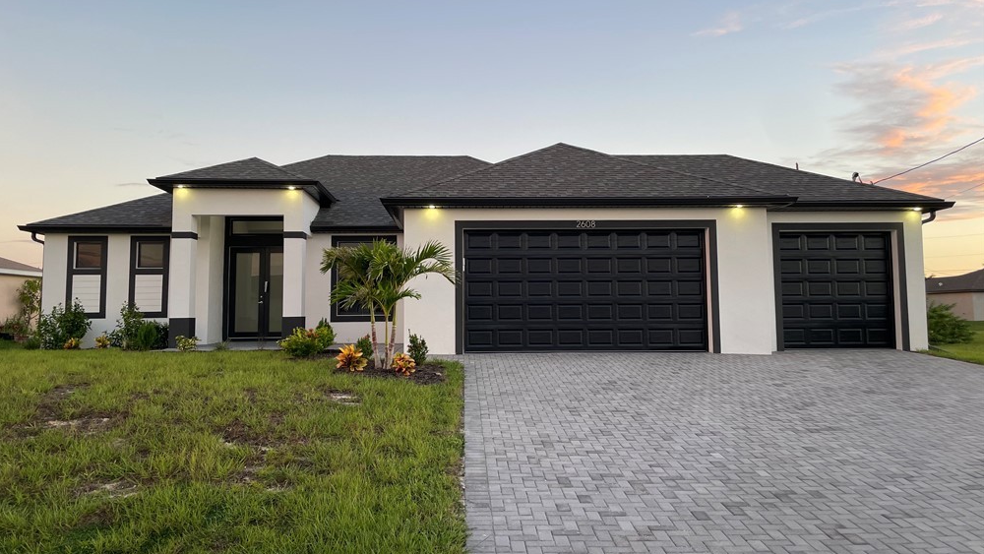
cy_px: 258
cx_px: 484
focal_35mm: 29
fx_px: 757
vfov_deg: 40.2
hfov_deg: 66.1
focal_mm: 4.2
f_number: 1.6
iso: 40
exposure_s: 1/121
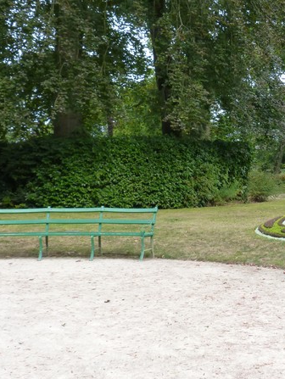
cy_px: 173
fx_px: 647
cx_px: 242
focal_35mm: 59
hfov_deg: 24.3
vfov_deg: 32.7
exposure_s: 1/160
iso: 160
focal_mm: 5.9
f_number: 4
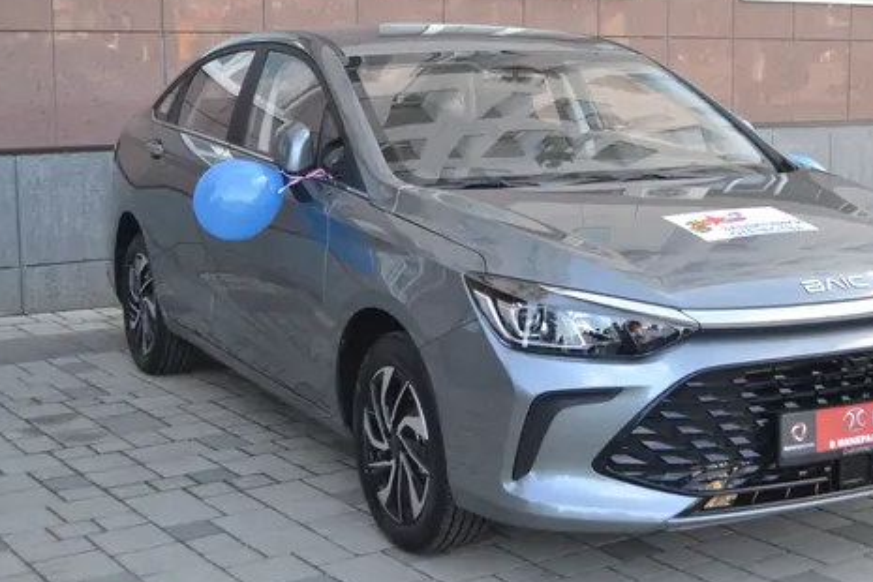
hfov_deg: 32.2
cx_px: 541
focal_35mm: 62
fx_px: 1503
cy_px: 253
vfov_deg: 21.9
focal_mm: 30
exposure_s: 1/500
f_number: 4.5
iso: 1000
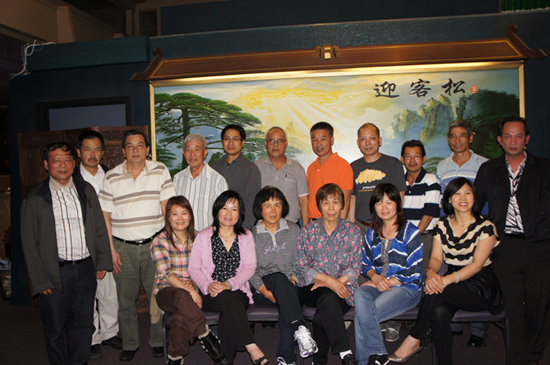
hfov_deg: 62.0
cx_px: 275
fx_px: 458
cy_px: 182
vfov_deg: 43.5
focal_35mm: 30
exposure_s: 1/60
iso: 200
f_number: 4
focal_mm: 20
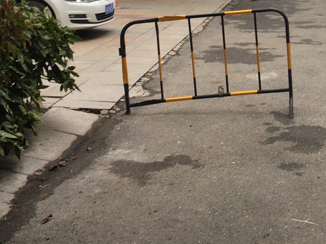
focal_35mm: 66
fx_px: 621
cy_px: 1
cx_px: 326
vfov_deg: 21.5
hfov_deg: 27.7
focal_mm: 4.15
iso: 25
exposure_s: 1/119
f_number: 2.2
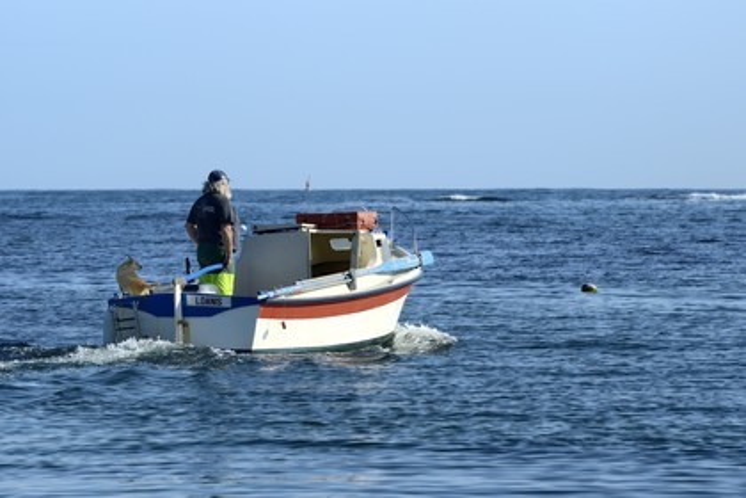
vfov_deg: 6.9
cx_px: 373
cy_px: 249
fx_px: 4144
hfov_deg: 10.3
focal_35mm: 200
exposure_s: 1/400
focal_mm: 200
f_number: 11
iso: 200
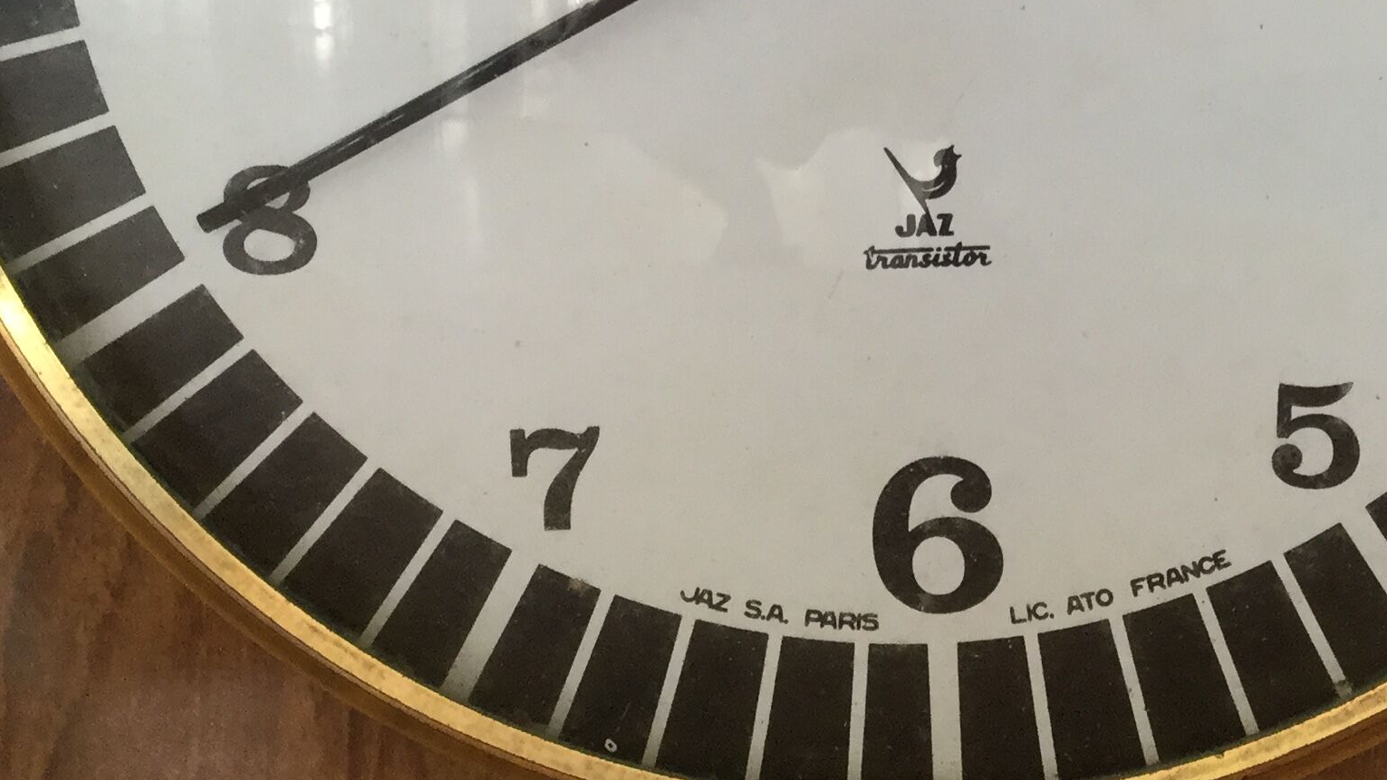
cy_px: -129
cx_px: 1027
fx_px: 2648
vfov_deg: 16.2
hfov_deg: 28.9
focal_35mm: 72
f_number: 2.4
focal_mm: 3.3
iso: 32
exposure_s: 1/33
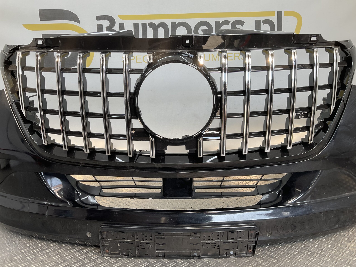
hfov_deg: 61.7
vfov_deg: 48.2
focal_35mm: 29
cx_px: 178
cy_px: 134
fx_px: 298
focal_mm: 3
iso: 16
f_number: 1.8
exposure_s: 1/130
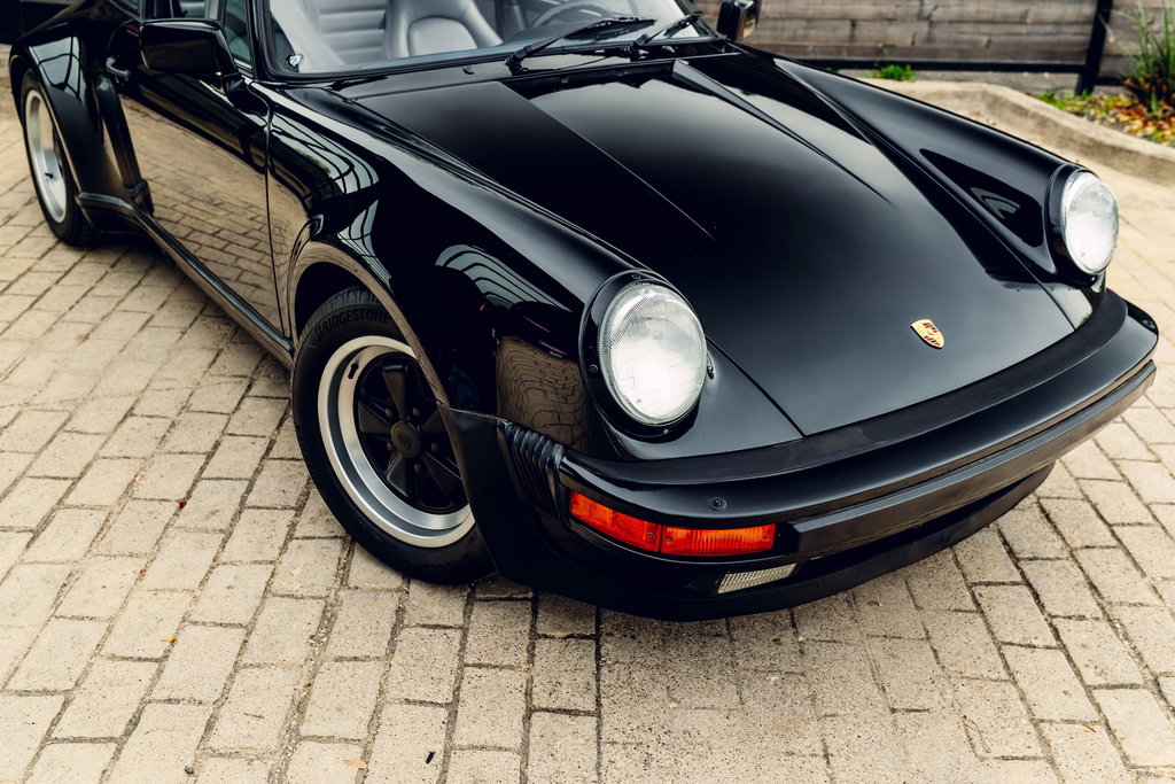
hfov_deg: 54.4
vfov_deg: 37.9
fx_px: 1142
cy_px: 392
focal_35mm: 35
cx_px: 588
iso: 200
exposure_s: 1/50
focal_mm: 35
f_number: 4
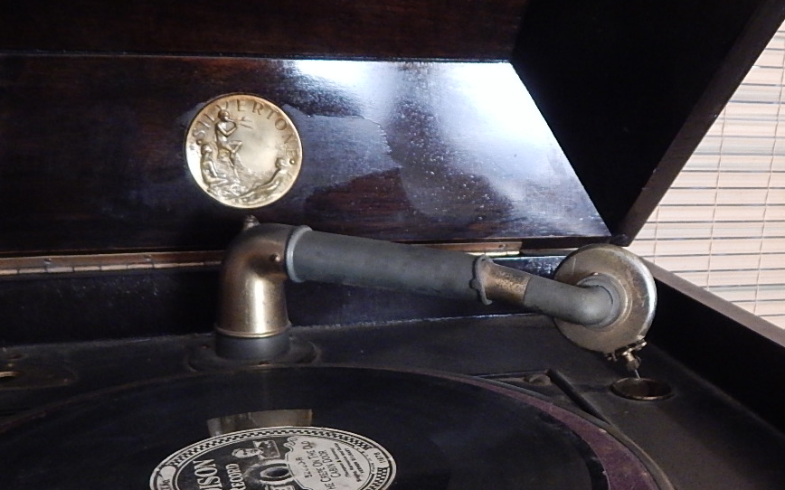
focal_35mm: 43
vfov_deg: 29.5
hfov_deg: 45.8
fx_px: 920
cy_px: 344
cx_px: 491
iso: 400
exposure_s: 1/15
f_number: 3
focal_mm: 4
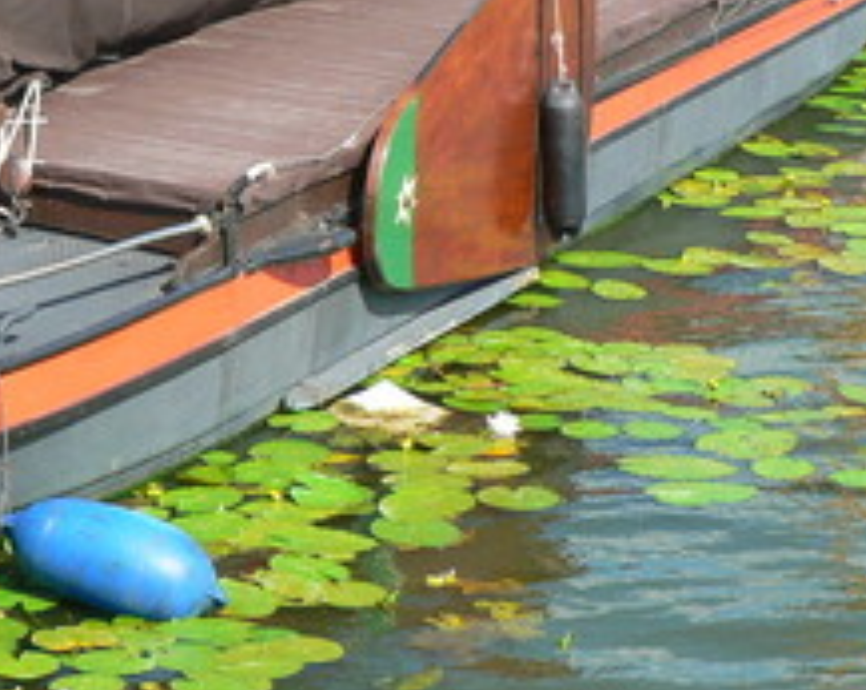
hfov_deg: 13.1
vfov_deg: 10.4
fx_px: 3763
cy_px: 10
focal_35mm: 147
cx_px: 359
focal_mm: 11.8
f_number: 3.2
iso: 100
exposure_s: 1/640
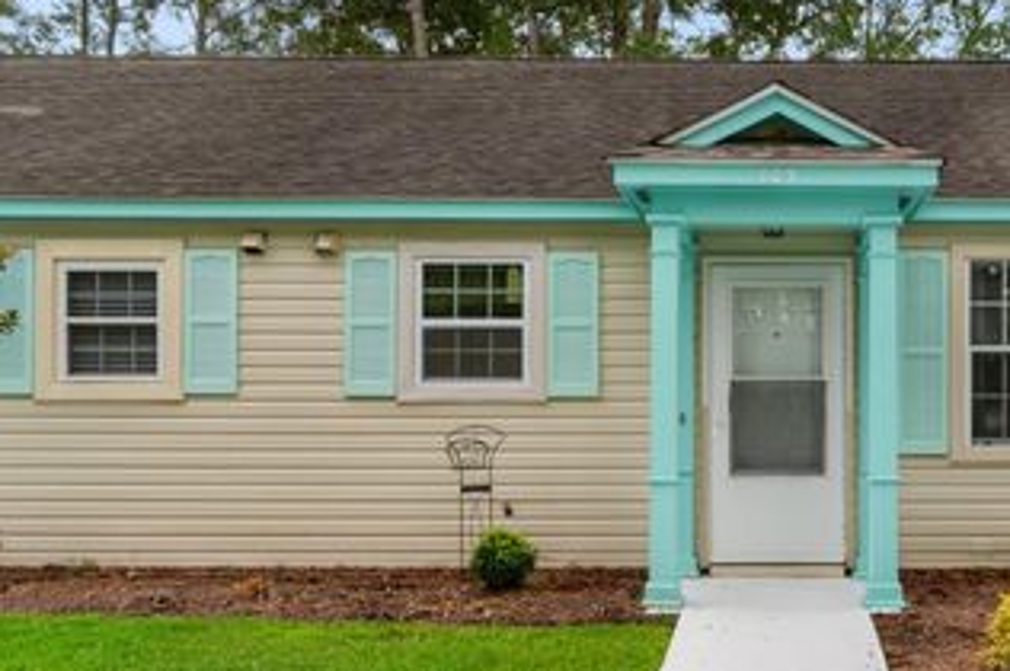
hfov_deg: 48.1
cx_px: 796
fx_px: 1065
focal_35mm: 38
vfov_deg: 34.8
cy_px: 407
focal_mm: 16
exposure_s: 1/125
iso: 100
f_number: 5.3
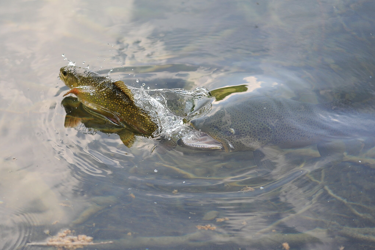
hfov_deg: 16.5
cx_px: 156
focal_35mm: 124
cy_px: 134
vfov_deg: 11.0
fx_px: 1291
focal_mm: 105
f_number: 3
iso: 1000
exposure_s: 1/2500
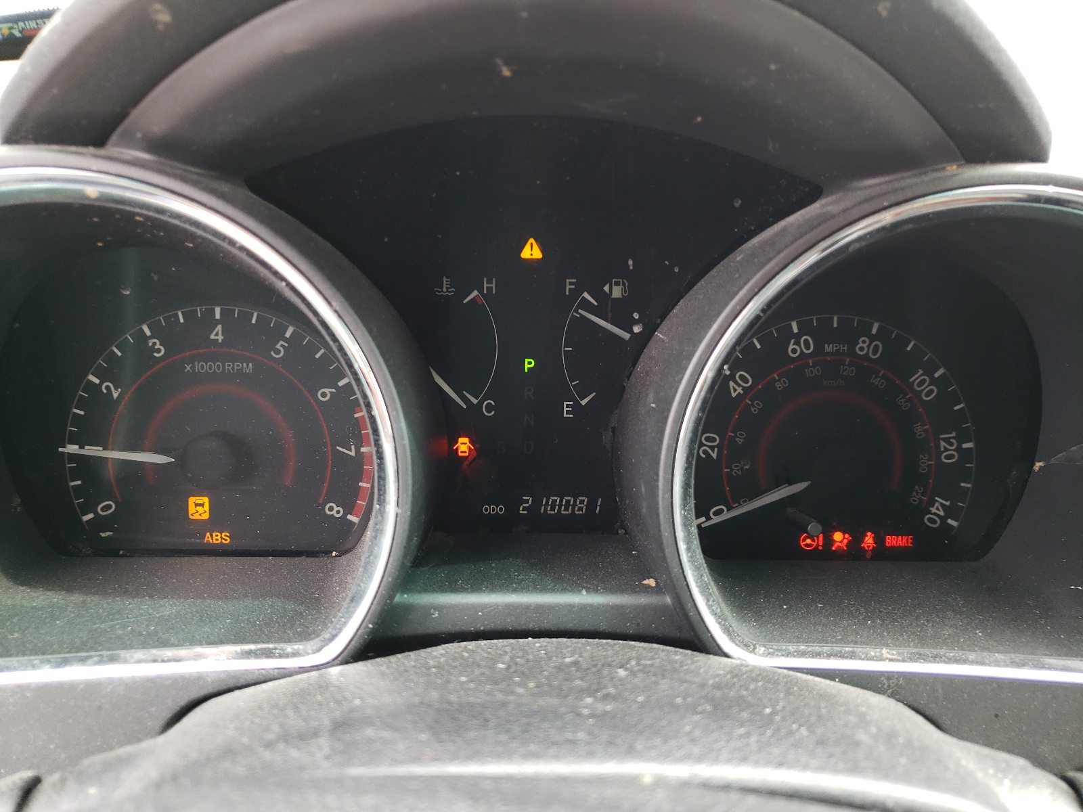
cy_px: 406
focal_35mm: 26
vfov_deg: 53.1
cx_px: 542
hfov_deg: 67.3
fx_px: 813
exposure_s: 1/50
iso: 52
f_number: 1.5
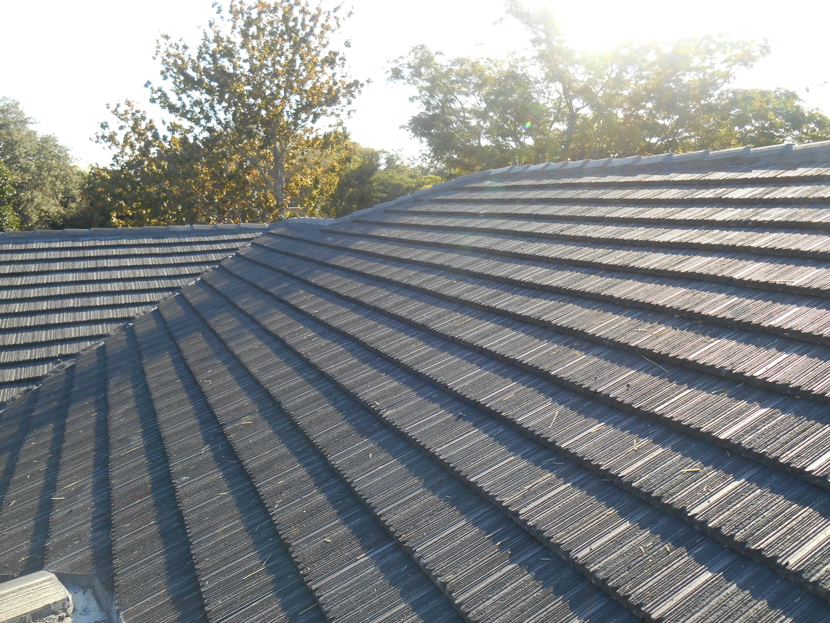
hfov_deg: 67.3
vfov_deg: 53.1
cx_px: 415
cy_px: 312
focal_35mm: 26
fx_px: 623
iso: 80
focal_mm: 4.7
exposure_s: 1/250
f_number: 3.4
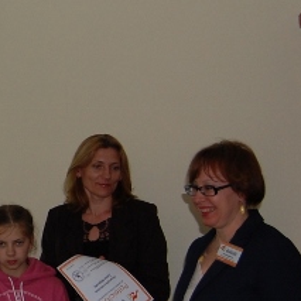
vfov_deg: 20.2
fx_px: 846
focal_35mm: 86
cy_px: 161
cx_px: -144
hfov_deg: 18.1
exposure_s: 1/60
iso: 400
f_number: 3.5
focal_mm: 18
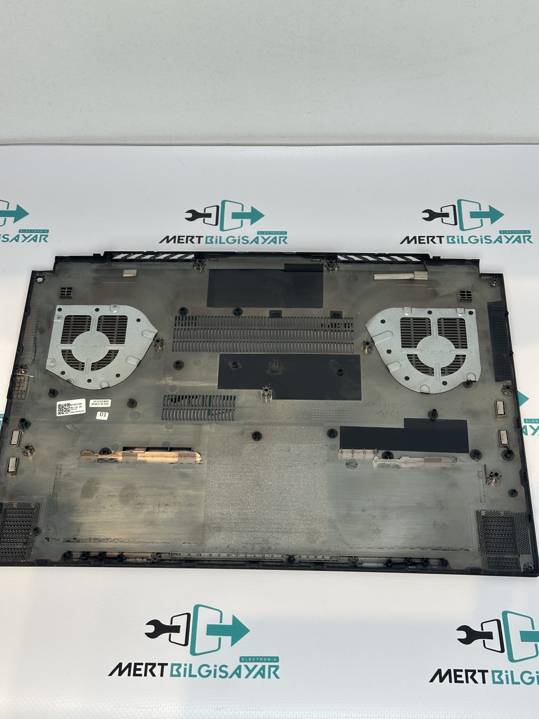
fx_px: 997
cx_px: 270
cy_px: 360
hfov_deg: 30.3
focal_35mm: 48
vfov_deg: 39.7
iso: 64
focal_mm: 6.86
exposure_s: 1/446
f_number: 1.78
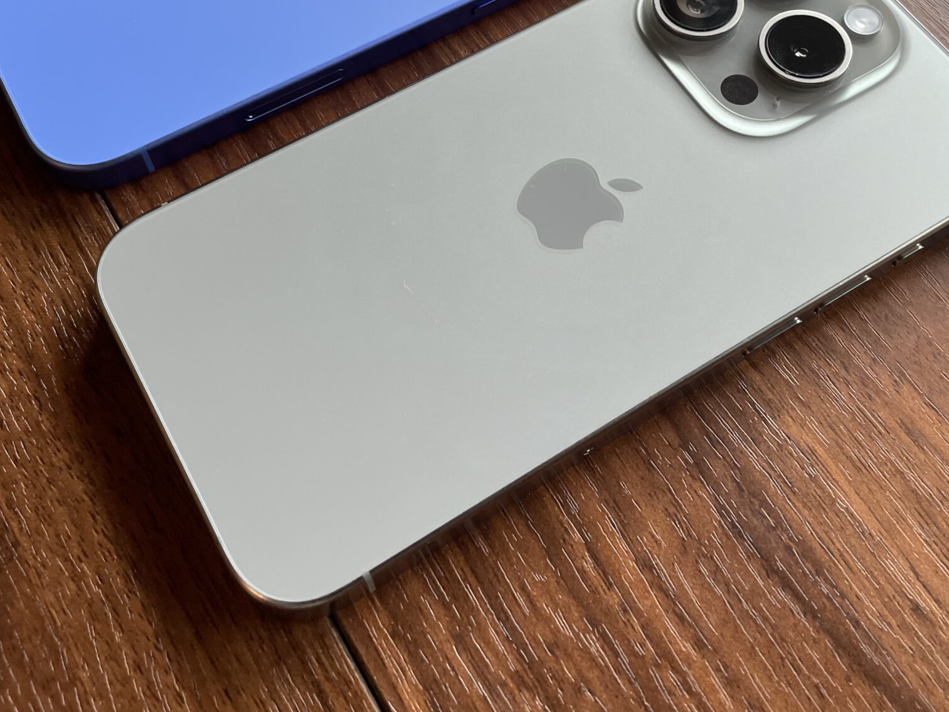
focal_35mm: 44
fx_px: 1206
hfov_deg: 42.9
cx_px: 507
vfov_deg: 32.0
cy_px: 142
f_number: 1.6
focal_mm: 4.2
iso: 80
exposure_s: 1/120
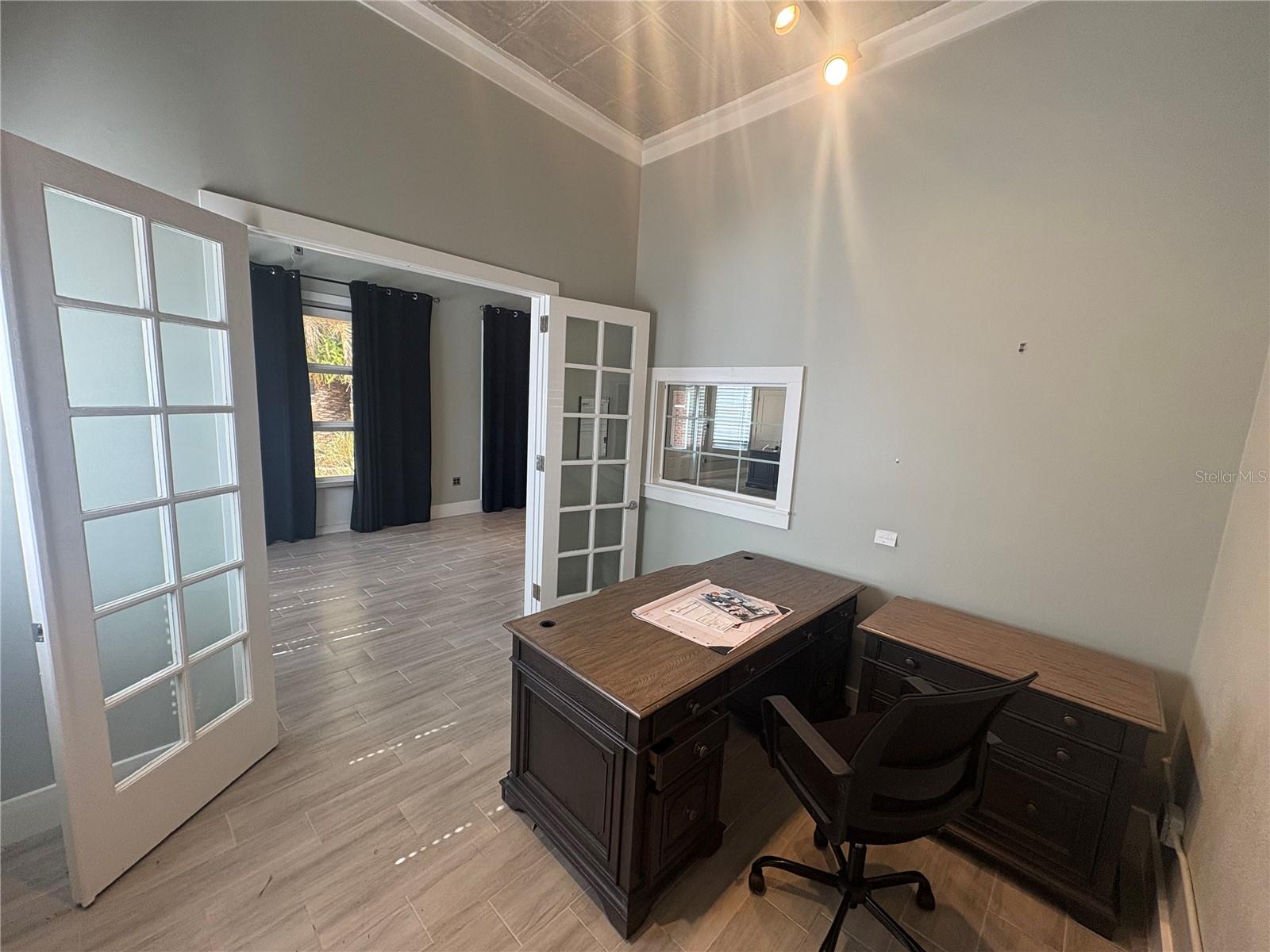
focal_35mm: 14
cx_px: 635
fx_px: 514
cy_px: 476
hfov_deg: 102.1
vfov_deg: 85.7
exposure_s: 1/120
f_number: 2.2
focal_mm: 2.22
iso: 160
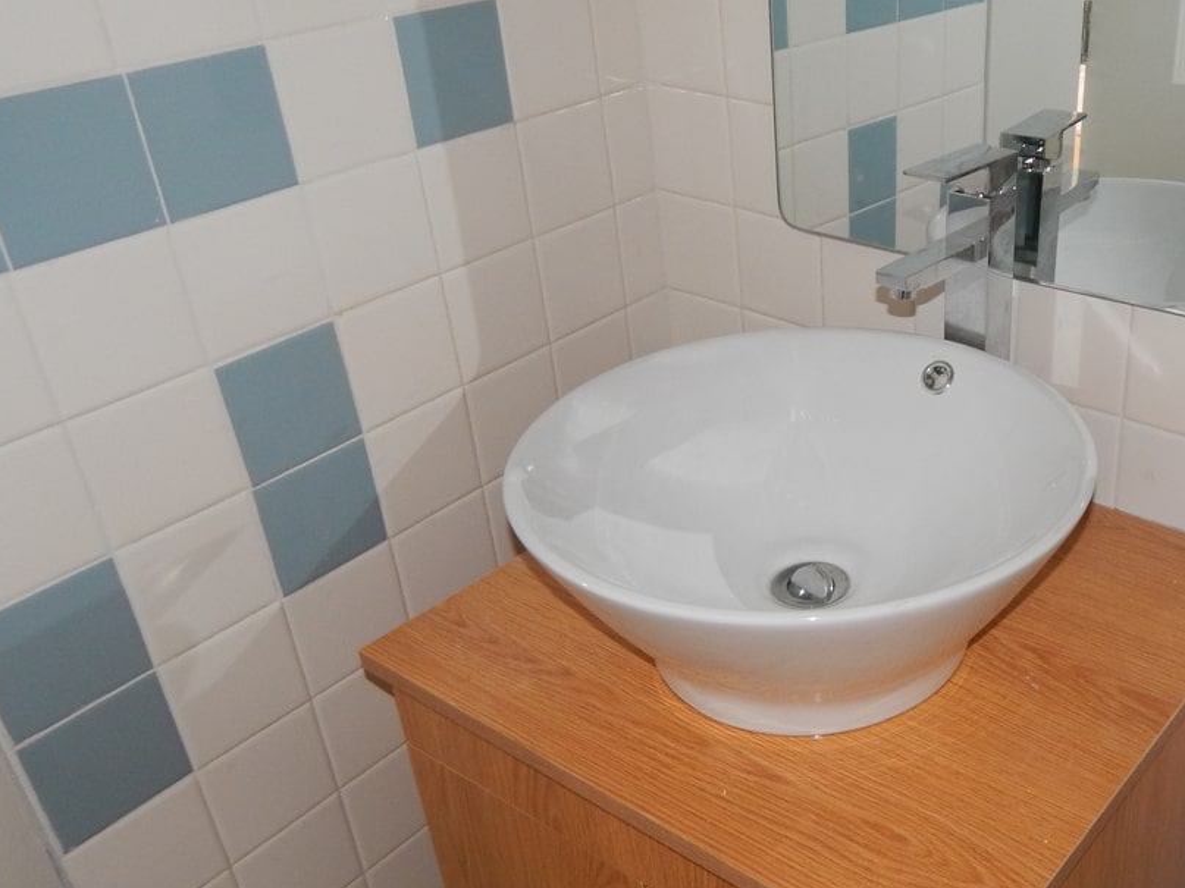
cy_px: 474
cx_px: 896
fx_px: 1301
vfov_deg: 37.7
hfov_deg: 47.1
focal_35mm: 38
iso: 200
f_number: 3
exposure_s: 1/30
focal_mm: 4
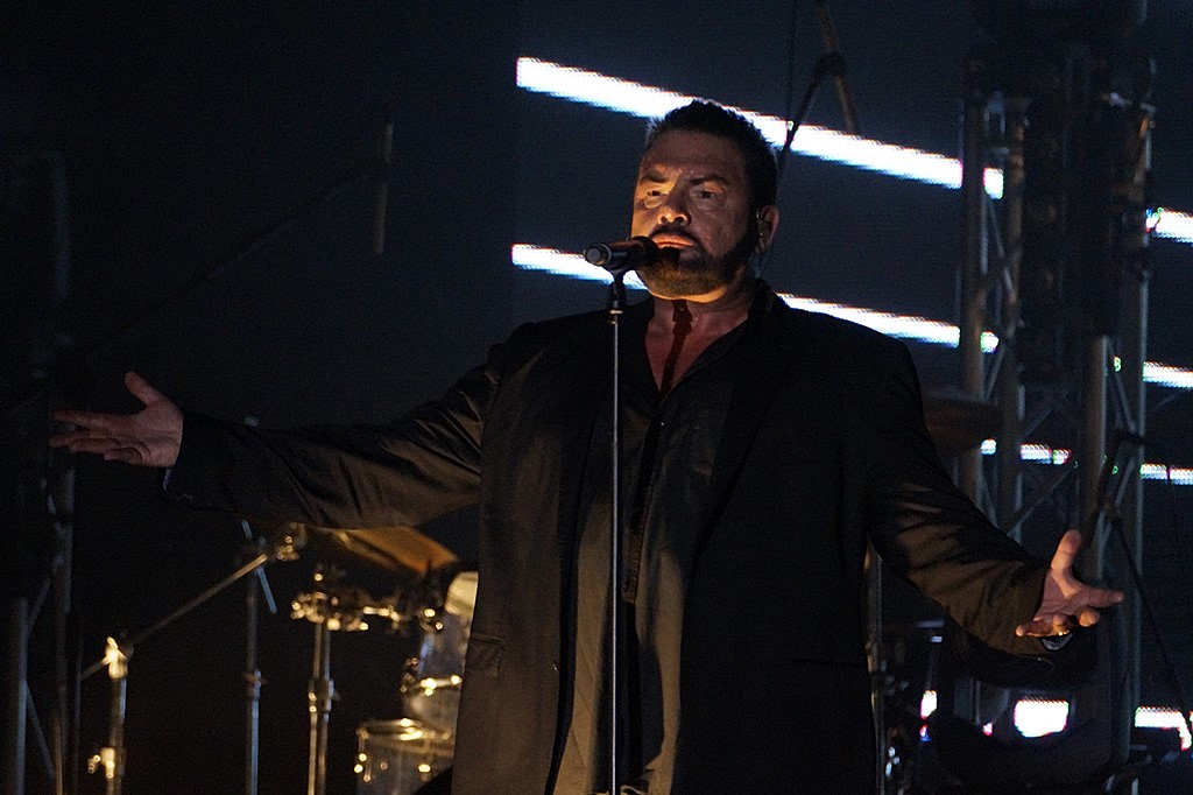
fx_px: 13913
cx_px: 596
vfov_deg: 3.3
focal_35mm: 420
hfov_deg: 4.9
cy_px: 398
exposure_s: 1/125
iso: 3200
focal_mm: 280
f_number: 5.6
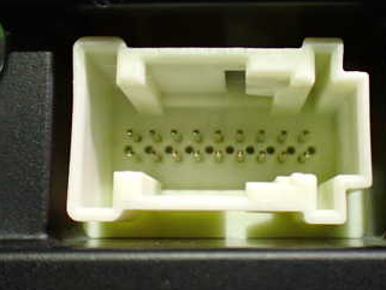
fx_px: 625
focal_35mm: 56
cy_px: 134
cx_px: 224
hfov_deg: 34.3
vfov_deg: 26.1
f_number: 2.3
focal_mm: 5.4
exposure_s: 1/30
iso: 800
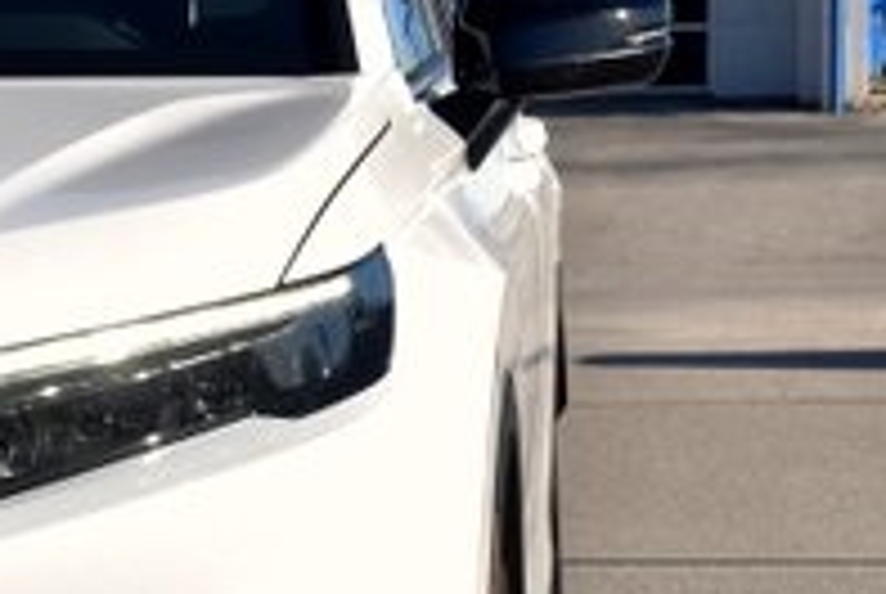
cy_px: 430
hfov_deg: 9.0
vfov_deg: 6.2
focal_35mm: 224
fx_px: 5521
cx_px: -400
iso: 200
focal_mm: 46
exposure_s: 1/400
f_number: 10
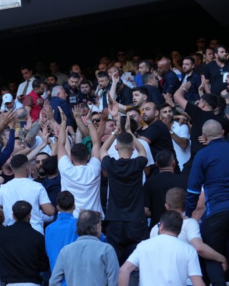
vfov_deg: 12.9
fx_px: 1261
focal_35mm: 149
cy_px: 144
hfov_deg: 10.3
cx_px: 30
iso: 1000
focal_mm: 70
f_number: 3.2
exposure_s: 1/1000
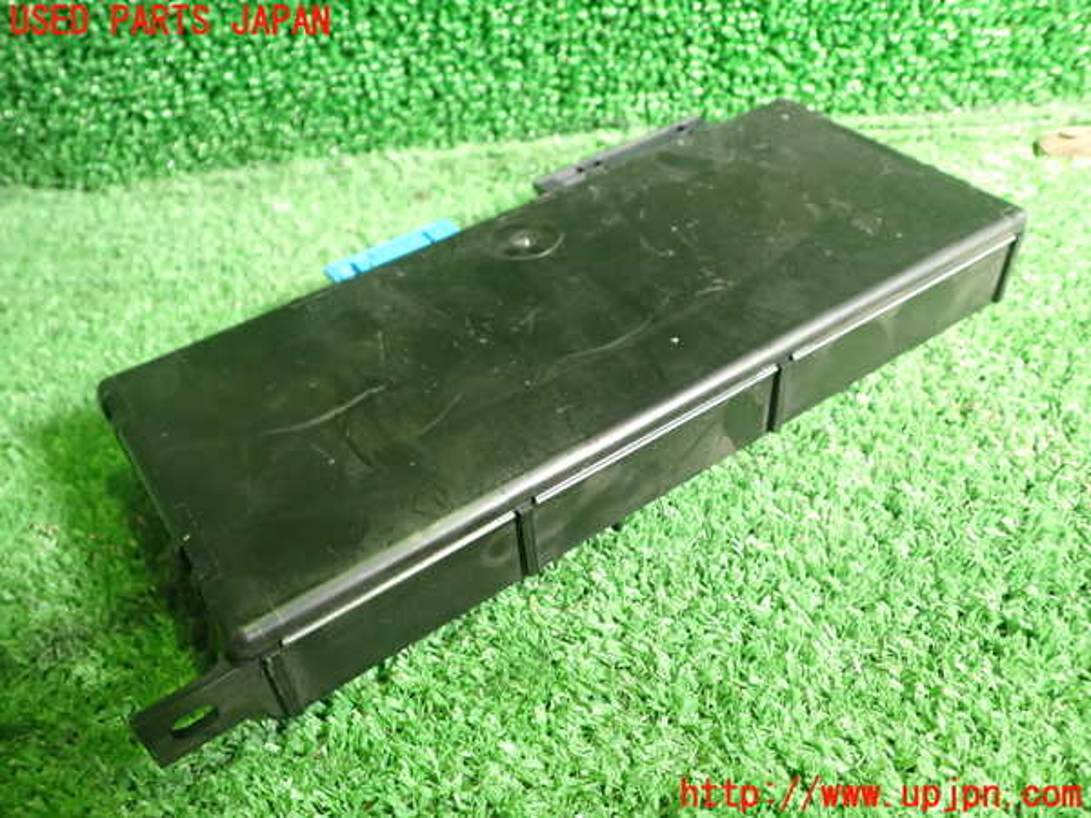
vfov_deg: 46.8
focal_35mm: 30
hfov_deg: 60.0
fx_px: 946
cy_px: 409
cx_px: 546
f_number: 2.3
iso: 500
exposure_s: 1/30
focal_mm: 5.4
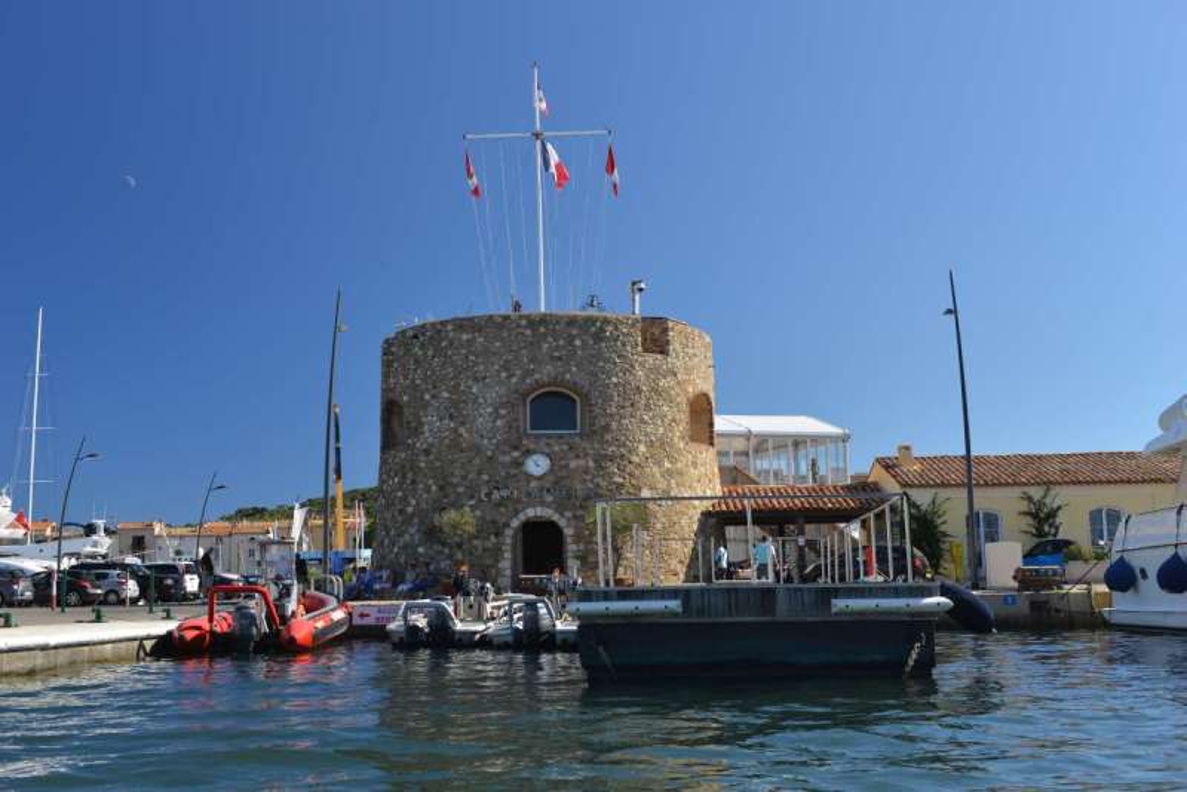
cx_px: 594
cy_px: 396
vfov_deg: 33.4
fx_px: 1319
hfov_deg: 48.4
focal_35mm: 40
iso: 125
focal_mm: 40
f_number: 6.3
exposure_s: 1/160
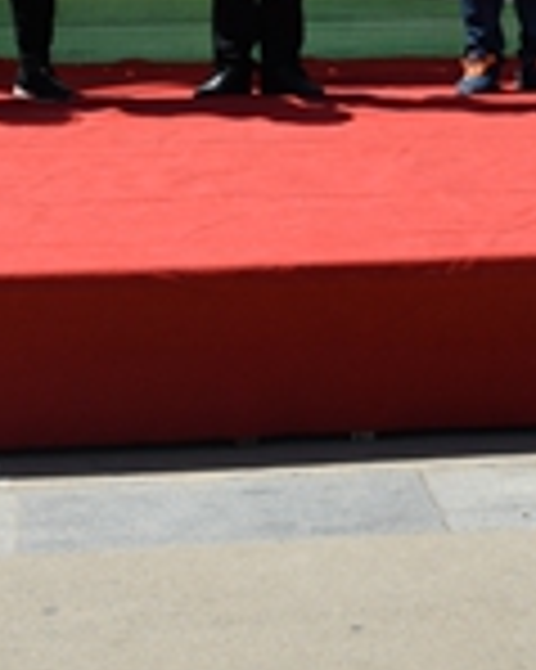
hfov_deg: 9.5
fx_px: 3156
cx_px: 730
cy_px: -373
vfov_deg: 11.6
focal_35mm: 159
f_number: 9
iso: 100
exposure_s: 1/320
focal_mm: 35
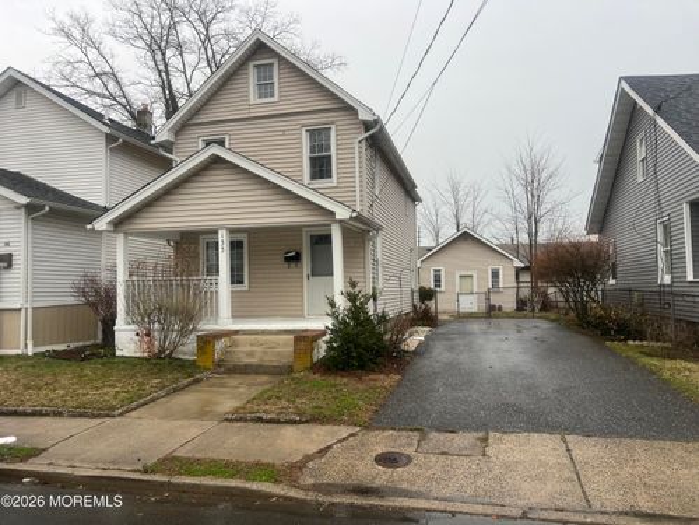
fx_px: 525
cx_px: 350
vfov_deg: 53.1
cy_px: 262
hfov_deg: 67.3
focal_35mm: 26
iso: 50
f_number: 1.5
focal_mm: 5.7
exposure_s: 1/696
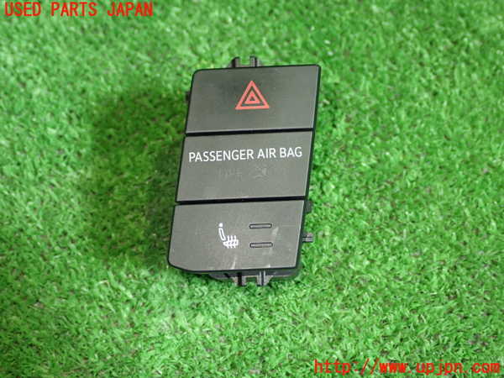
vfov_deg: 25.2
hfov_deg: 33.2
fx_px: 844
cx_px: 252
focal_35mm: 58
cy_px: 189
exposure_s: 1/40
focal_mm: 10.35
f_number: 3.5
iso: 800
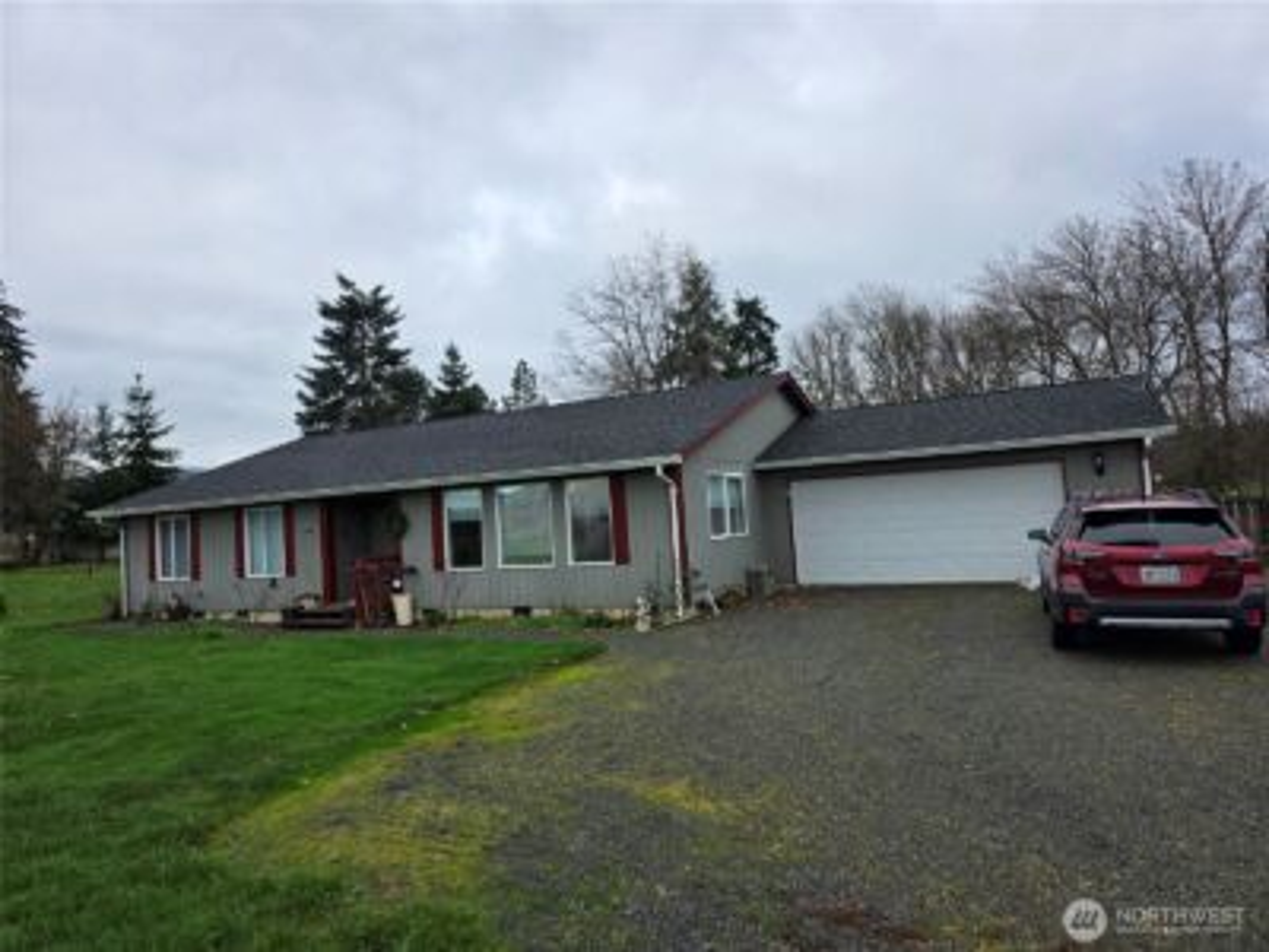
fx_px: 843
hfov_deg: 73.9
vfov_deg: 58.9
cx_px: 634
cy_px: 476
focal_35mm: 23
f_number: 1.7
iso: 80
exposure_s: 1/1672
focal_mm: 6.3
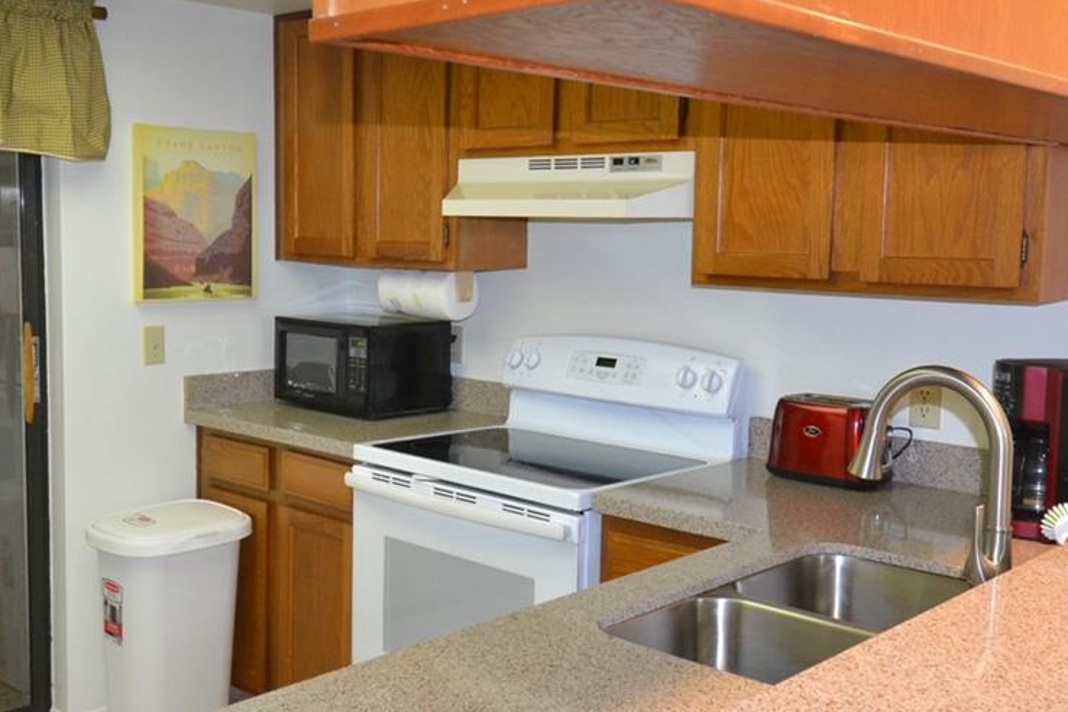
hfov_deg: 49.4
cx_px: 462
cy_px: 352
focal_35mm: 39
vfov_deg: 34.2
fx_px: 1157
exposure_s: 1/60
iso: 720
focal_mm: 12
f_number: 3.8
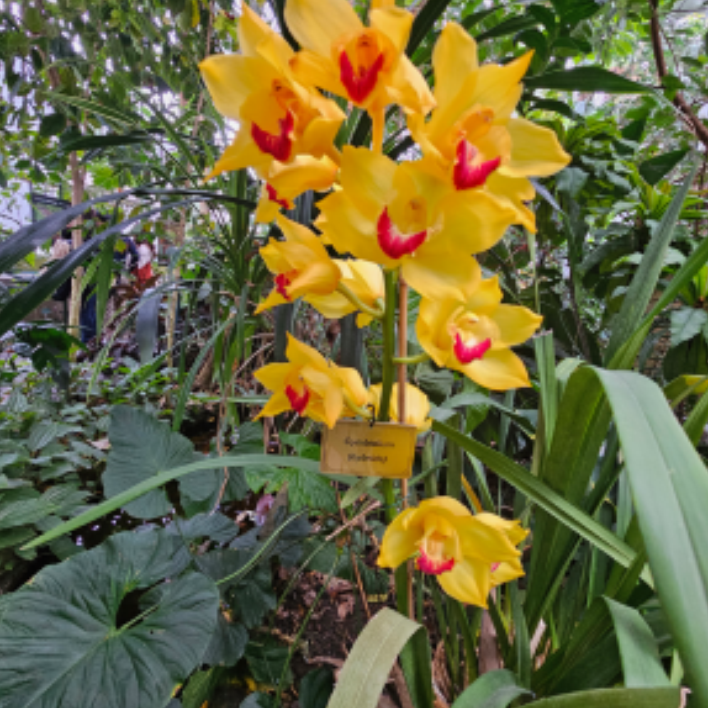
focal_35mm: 16
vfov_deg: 87.4
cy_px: 348
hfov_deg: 87.4
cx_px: 363
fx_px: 370
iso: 200
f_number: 2.2
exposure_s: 1/50
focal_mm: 2.2
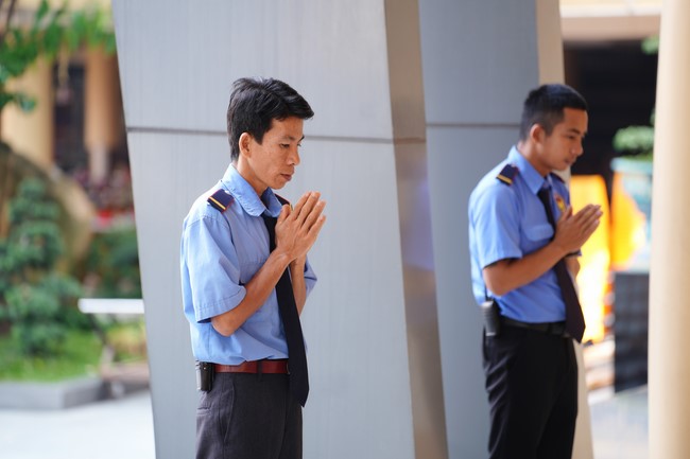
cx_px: 345
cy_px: 230
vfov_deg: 9.1
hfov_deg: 13.7
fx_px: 2874
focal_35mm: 150
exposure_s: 1/60
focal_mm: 150
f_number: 2.8
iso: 125
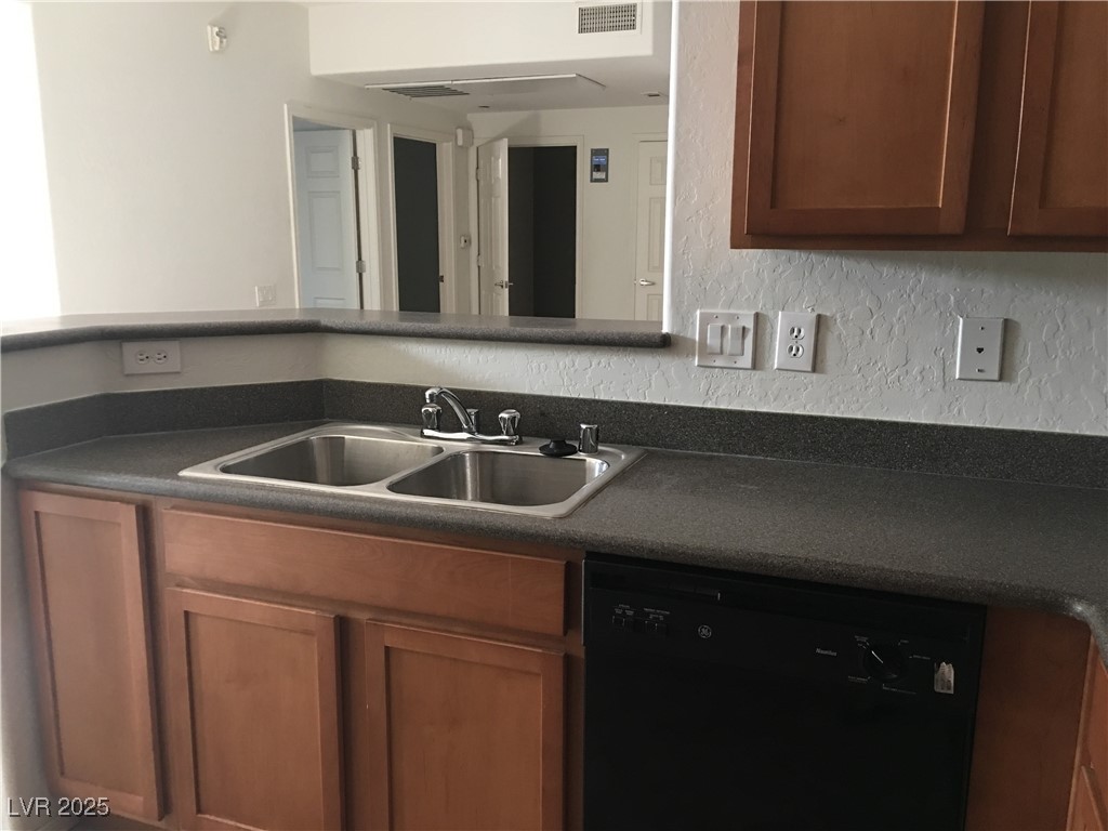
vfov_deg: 48.2
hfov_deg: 61.7
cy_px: 416
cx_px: 554
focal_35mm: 29
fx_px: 928
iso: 64
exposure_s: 1/15
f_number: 2.2
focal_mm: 4.15
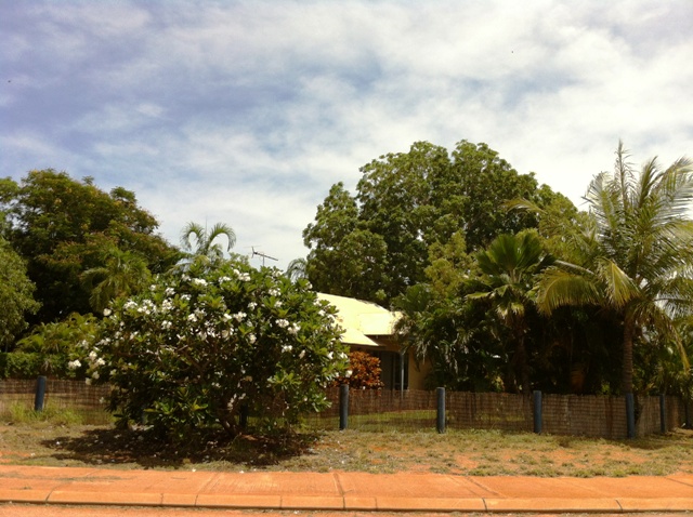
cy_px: 258
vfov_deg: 40.6
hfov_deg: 52.7
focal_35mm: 35
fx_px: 700
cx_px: 346
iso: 80
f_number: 2.8
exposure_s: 1/1676
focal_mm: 3.85
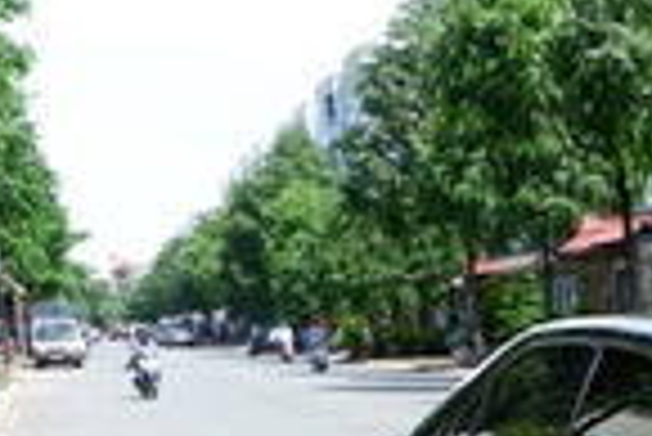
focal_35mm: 99
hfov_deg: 18.6
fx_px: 1795
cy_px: 778
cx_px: 931
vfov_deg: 12.7
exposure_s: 1/400
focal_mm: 16
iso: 200
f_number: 5
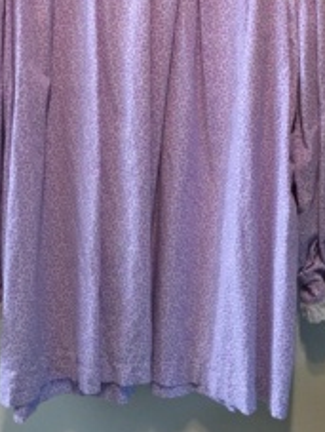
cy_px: 74
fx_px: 637
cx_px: 179
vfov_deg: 35.9
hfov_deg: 28.6
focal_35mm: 51
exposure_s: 1/30
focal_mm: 4.15
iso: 200
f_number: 2.2
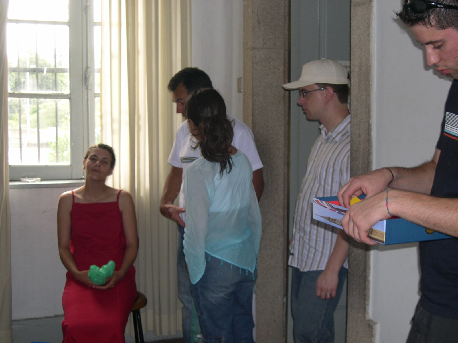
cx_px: 229
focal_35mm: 52
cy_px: 172
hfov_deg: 36.8
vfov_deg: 28.0
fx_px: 688
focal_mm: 11.1
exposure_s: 1/30
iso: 100
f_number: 3.2
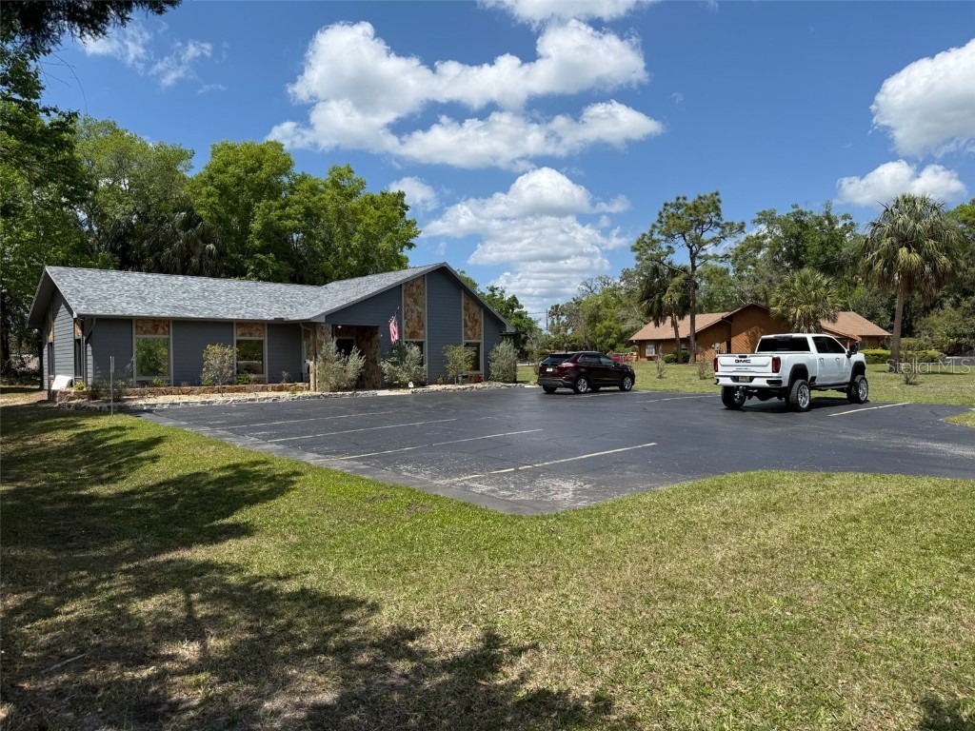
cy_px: 366
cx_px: 488
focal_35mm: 24
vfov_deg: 56.8
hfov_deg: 71.6
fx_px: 676
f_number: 1.78
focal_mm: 6.76
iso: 80
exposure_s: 1/5319
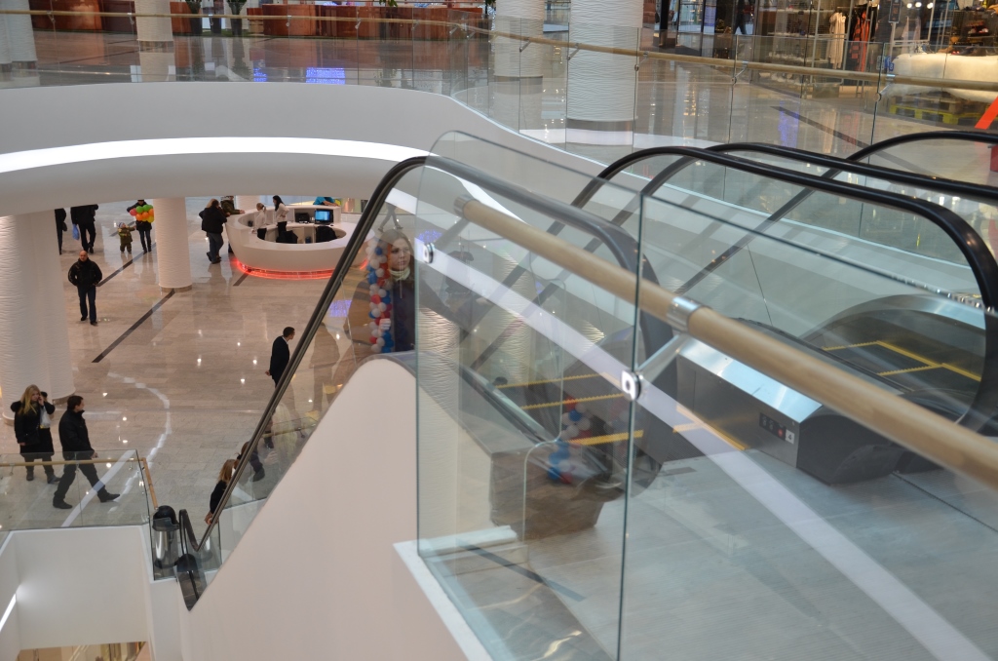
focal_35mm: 39
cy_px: 330
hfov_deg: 49.6
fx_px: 1079
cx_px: 499
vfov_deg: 34.1
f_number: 4.5
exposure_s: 1/80
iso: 320
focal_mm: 26
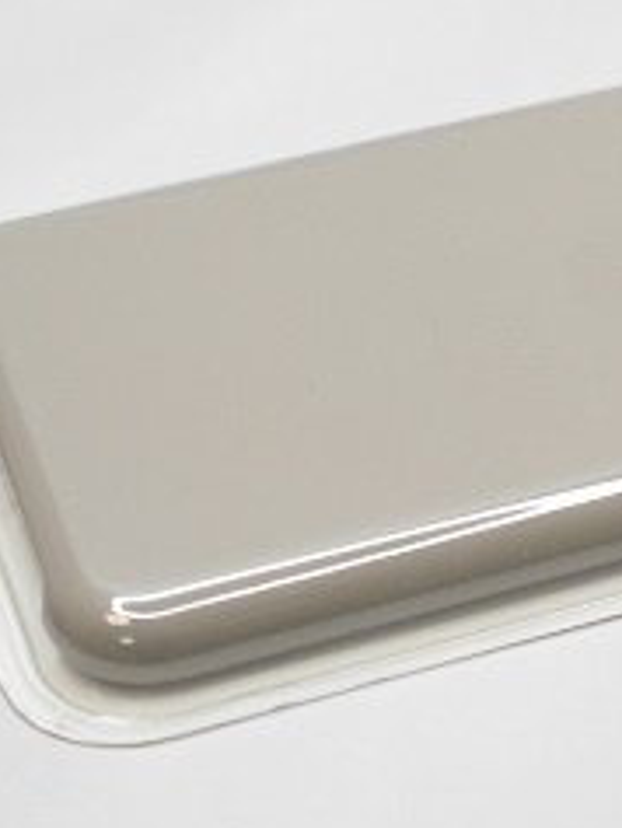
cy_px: 335
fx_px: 2876
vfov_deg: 16.4
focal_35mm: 120
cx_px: 619
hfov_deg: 12.2
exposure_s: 1/320
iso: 1600
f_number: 5.6
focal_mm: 35
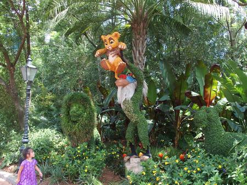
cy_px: 92
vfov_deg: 49.8
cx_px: 124
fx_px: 200
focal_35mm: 28
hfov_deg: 63.4
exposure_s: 1/125
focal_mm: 6
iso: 100
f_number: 3.5
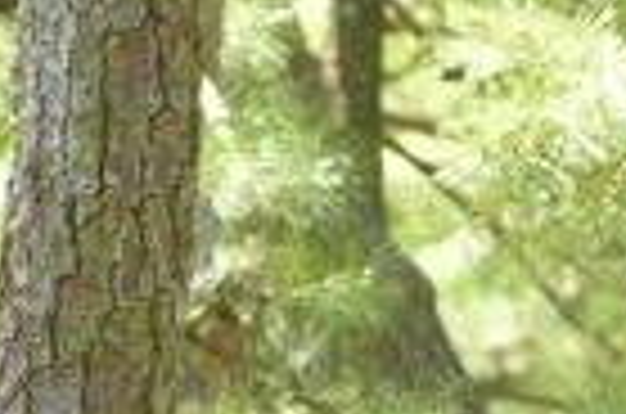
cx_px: -1112
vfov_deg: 2.2
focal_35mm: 606
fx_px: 10514
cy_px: 1046
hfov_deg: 3.3
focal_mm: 105
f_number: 2.5
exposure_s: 1/250
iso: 100
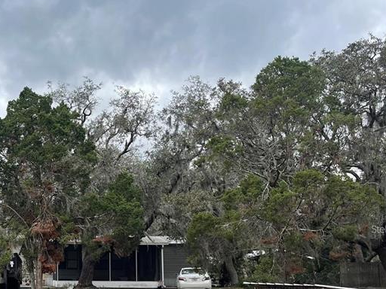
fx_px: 558
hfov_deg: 35.7
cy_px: 229
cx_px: 31
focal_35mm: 50
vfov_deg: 28.5
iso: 32
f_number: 1.6
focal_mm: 5.1
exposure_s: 1/1130
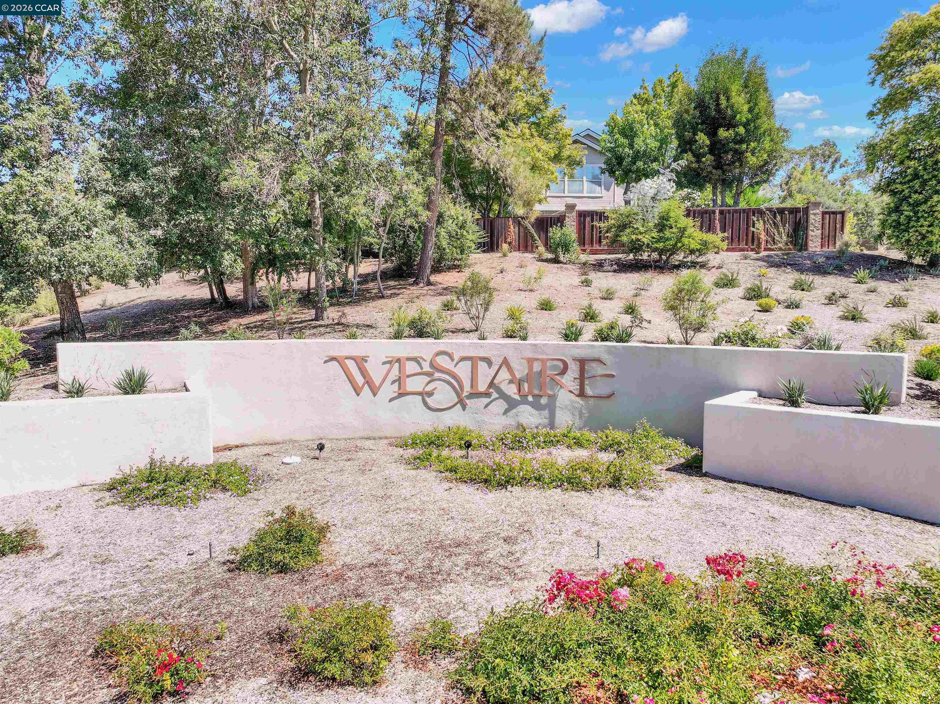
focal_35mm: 24
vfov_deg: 56.8
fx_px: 651
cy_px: 352
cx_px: 470
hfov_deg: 71.6
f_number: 2.8
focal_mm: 12.29
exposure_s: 1/1250
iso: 180
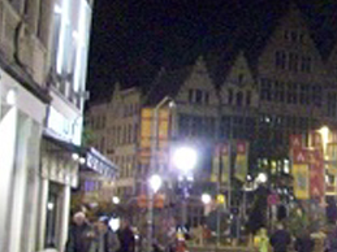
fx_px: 895
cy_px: -10
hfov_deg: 19.6
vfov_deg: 15.7
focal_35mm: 92
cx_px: 445
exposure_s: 1/13.2
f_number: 2.8
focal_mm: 5.7
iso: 800
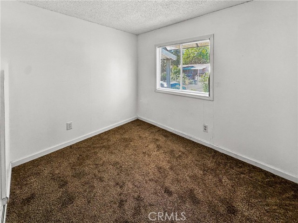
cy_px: 112
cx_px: 149
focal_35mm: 14
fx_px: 121
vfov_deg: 85.7
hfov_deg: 102.1
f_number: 2.2
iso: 80
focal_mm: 2.22
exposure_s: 1/100
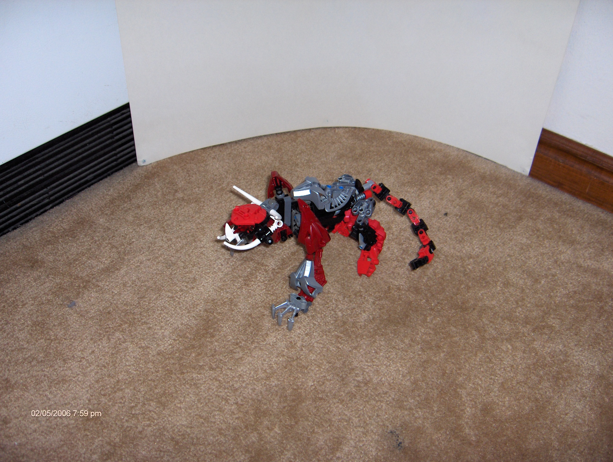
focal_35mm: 39
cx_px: 306
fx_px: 692
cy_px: 231
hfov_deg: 47.8
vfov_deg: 36.9
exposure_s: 1/60
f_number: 2.8
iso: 100
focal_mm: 8
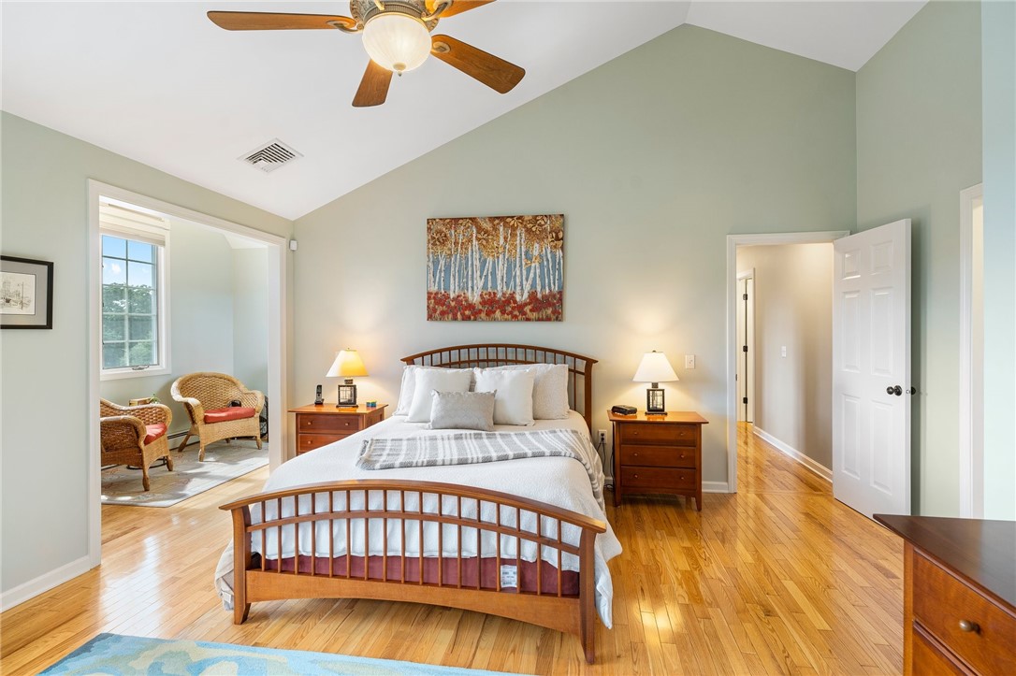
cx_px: 508
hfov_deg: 94.0
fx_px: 474
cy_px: 338
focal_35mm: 17
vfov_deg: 71.0
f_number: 7.1
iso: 320
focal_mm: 16.8
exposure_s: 1/4
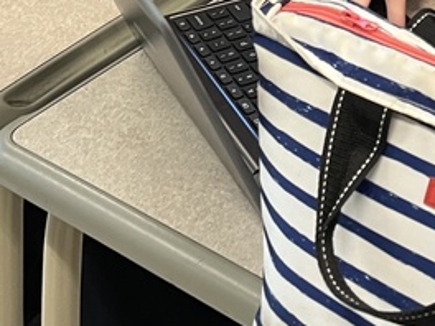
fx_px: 1269
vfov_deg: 13.9
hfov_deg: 19.2
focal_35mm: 101
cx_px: 377
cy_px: -125
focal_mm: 5.1
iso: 200
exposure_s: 1/60
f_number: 1.6
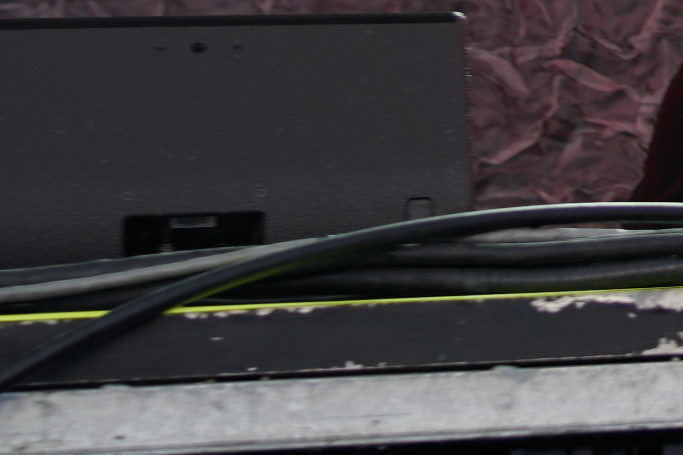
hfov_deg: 11.5
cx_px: 1424
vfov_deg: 8.3
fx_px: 2997
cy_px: -414
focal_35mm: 158
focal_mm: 36
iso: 100
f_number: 4
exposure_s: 1/125
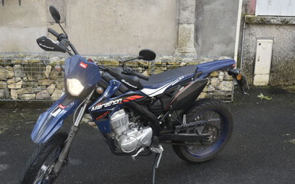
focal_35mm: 53
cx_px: 149
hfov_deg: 38.5
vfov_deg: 24.6
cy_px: 105
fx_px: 422
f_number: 4.5
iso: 400
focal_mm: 31
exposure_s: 1/1250
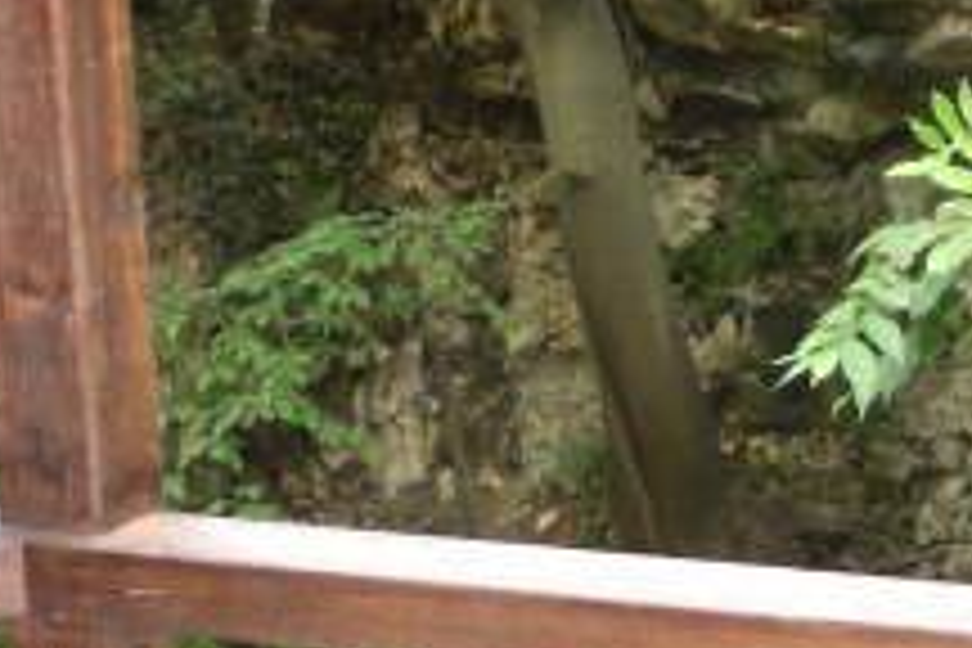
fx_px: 3159
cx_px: 792
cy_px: 320
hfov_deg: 17.3
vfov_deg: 11.7
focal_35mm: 117
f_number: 3.1
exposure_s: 1/60
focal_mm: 6.3
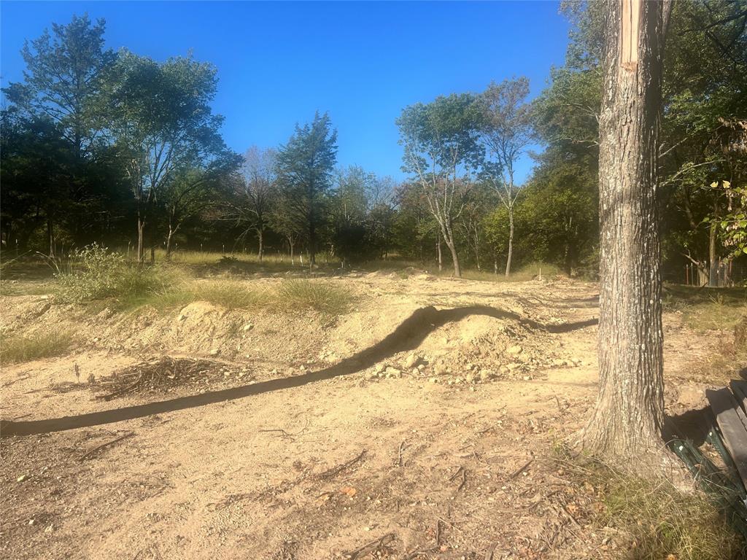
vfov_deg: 53.1
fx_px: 561
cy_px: 280
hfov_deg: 67.3
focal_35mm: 26
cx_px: 374
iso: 50
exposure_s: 1/3460
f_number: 1.5
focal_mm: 5.7
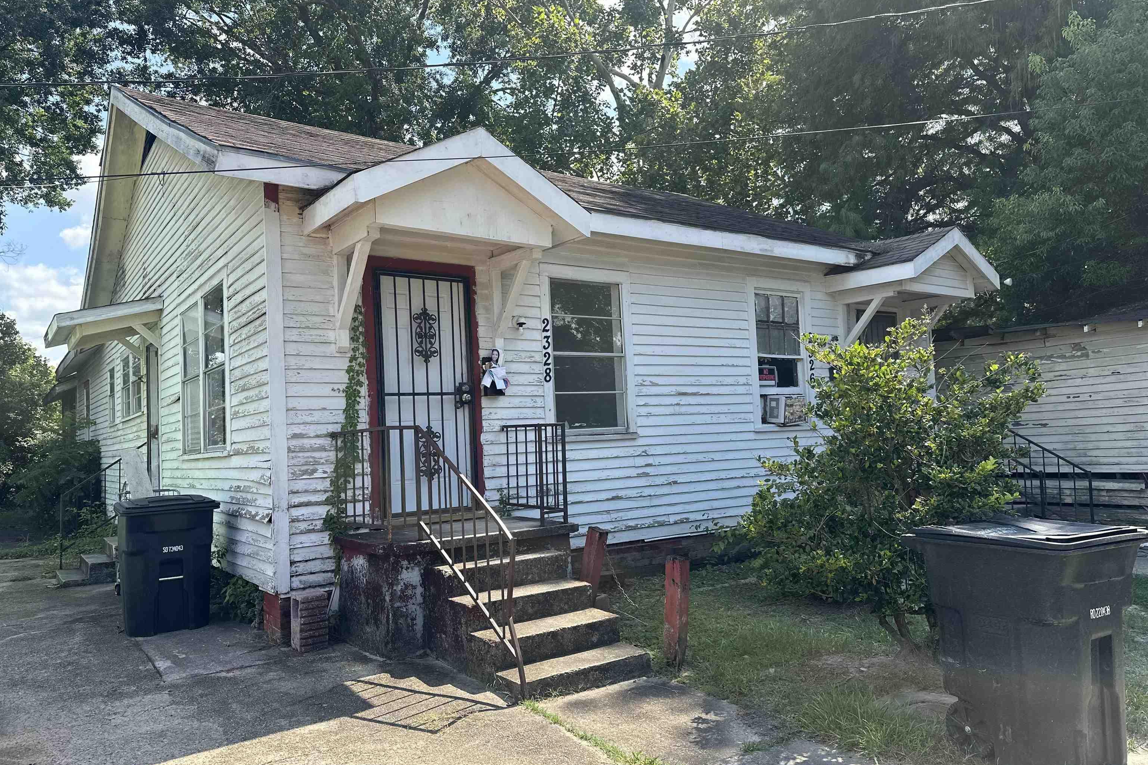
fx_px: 797
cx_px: 574
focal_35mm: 25
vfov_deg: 51.3
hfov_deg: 71.5
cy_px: 393
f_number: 1.78
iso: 80
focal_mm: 6.86
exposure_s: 1/1639
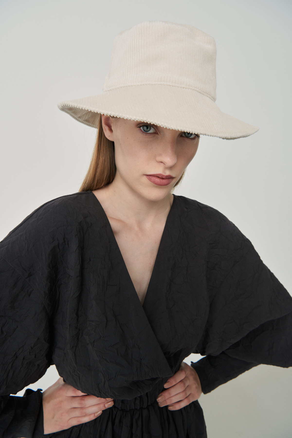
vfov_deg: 73.7
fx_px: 292
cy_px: 219
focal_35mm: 24
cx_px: 146
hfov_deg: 53.1
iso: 125
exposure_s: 1/200
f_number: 8
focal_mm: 24
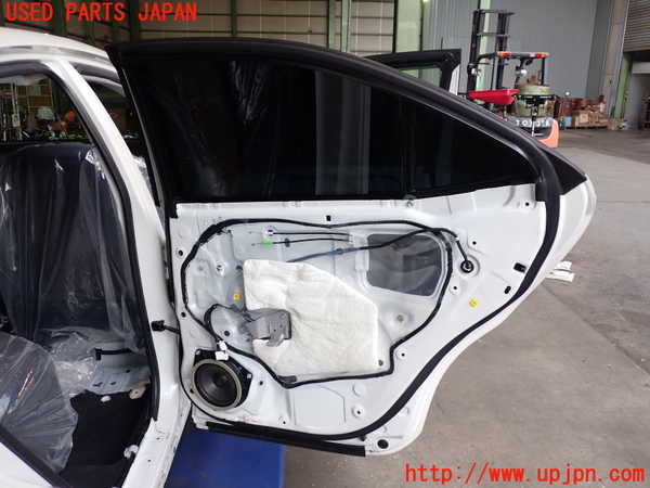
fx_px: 563
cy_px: 244
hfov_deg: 60.0
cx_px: 325
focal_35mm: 30
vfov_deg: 46.8
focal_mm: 5.4
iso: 160
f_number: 2.3
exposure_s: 1/125
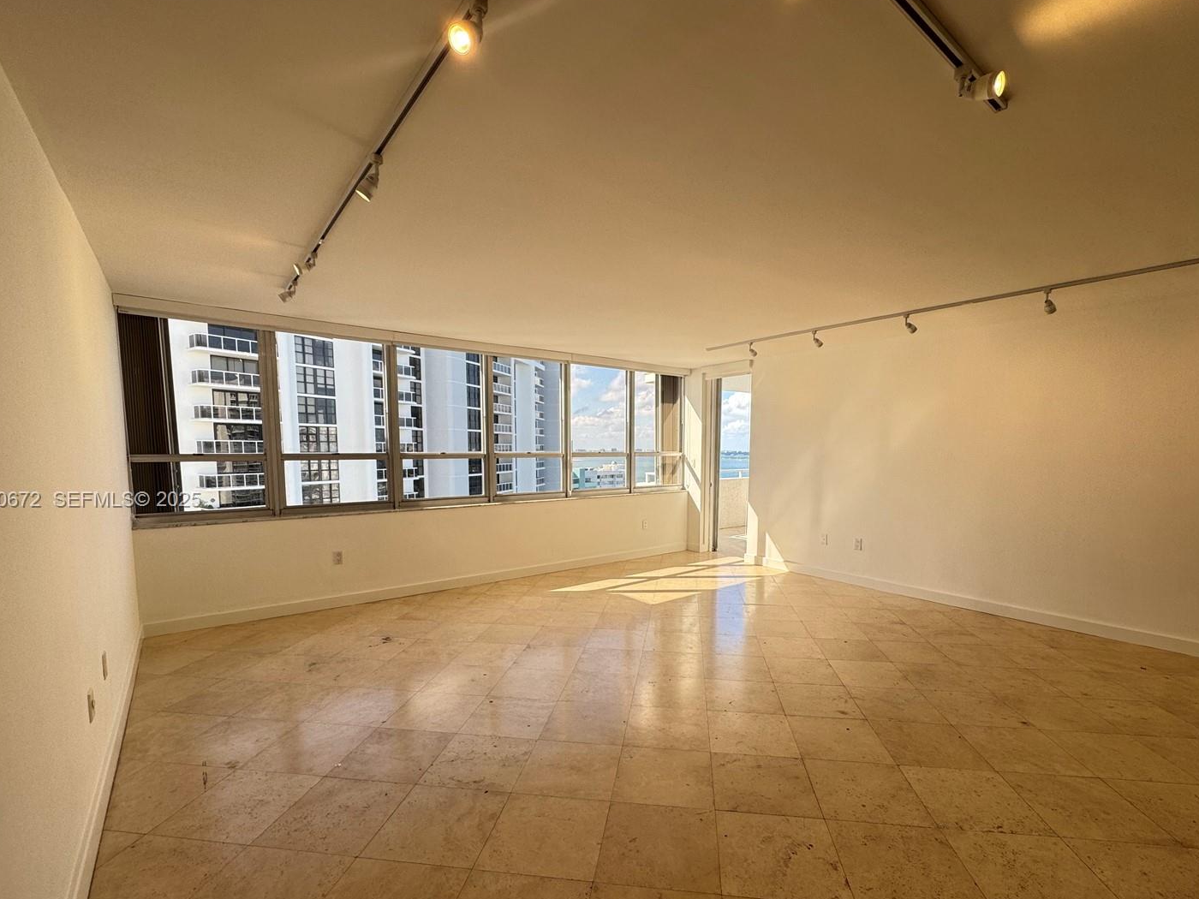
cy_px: 501
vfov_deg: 77.8
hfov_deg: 94.5
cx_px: 619
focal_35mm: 16
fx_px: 554
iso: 40
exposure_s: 1/249
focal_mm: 2.22
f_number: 2.2
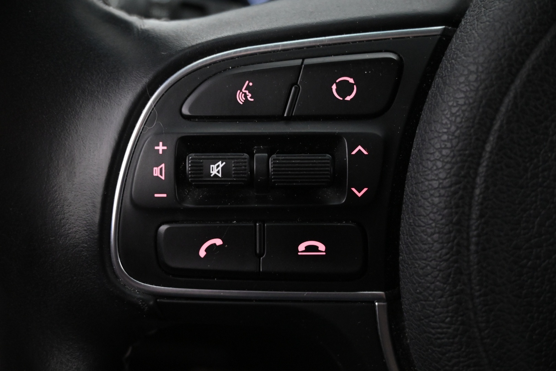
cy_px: 186
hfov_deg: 48.7
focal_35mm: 40
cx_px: 278
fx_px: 614
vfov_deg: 33.6
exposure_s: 1/40
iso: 3600
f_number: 4.5
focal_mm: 26.5
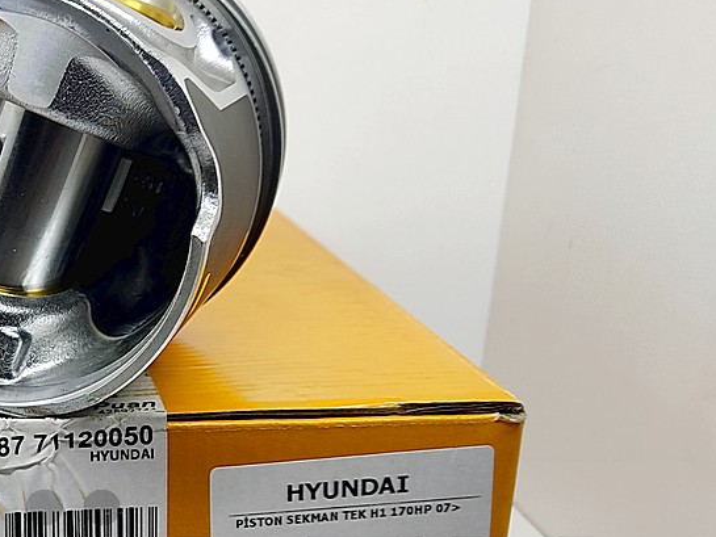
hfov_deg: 28.4
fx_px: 1283
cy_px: 438
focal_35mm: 62
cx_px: -66
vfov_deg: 23.3
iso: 129
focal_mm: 4.74
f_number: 1.79
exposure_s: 1/100
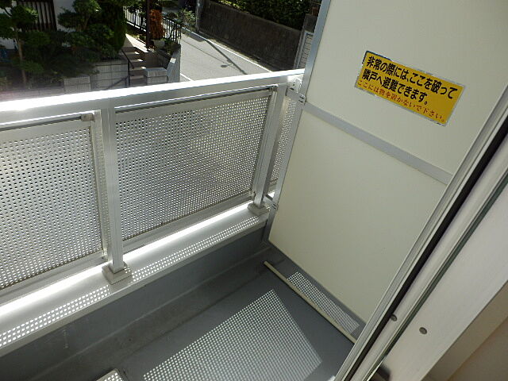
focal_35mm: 24
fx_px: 352
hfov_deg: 71.6
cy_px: 190
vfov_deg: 56.8
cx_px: 254
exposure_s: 1/800
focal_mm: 4.2
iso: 80
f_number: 3
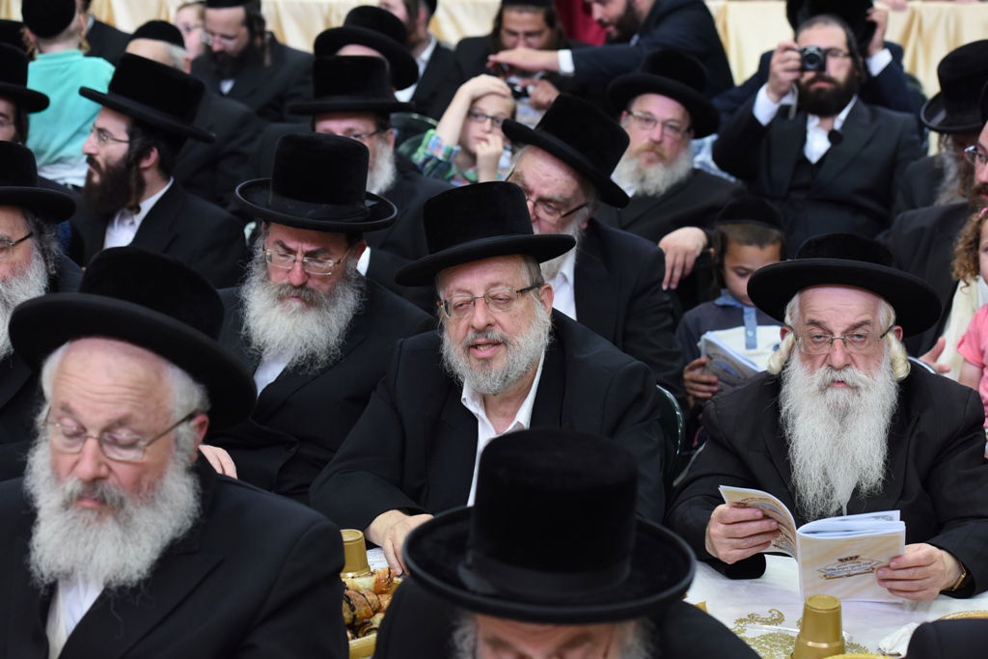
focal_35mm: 78
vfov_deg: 17.5
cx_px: 494
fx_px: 2141
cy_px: 330
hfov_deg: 26.0
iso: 1600
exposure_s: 1/125
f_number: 4.5
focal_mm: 78
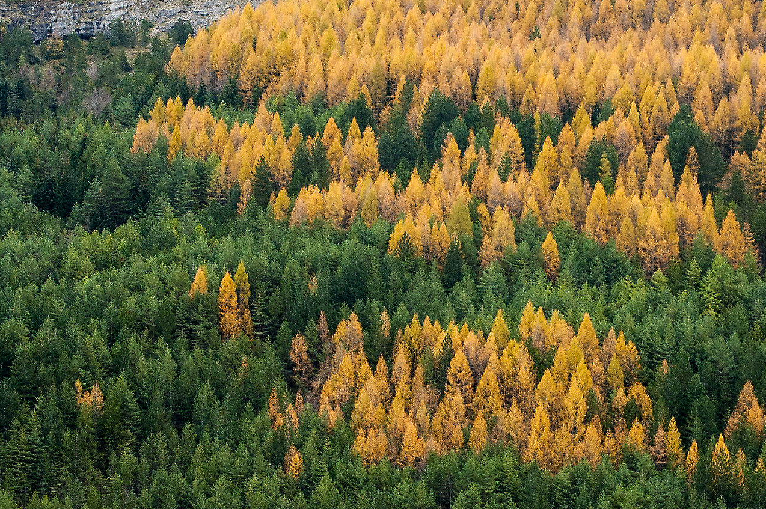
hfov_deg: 18.0
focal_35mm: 113
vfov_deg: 12.1
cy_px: 240
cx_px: 585
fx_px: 2402
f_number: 7.1
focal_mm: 40
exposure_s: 1/160
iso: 320
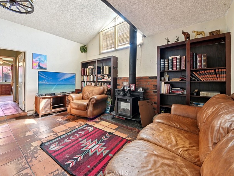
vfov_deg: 85.6
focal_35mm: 14
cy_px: 82
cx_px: 108
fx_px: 95
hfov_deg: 101.9
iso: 400
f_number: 8
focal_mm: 12
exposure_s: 1/1.25
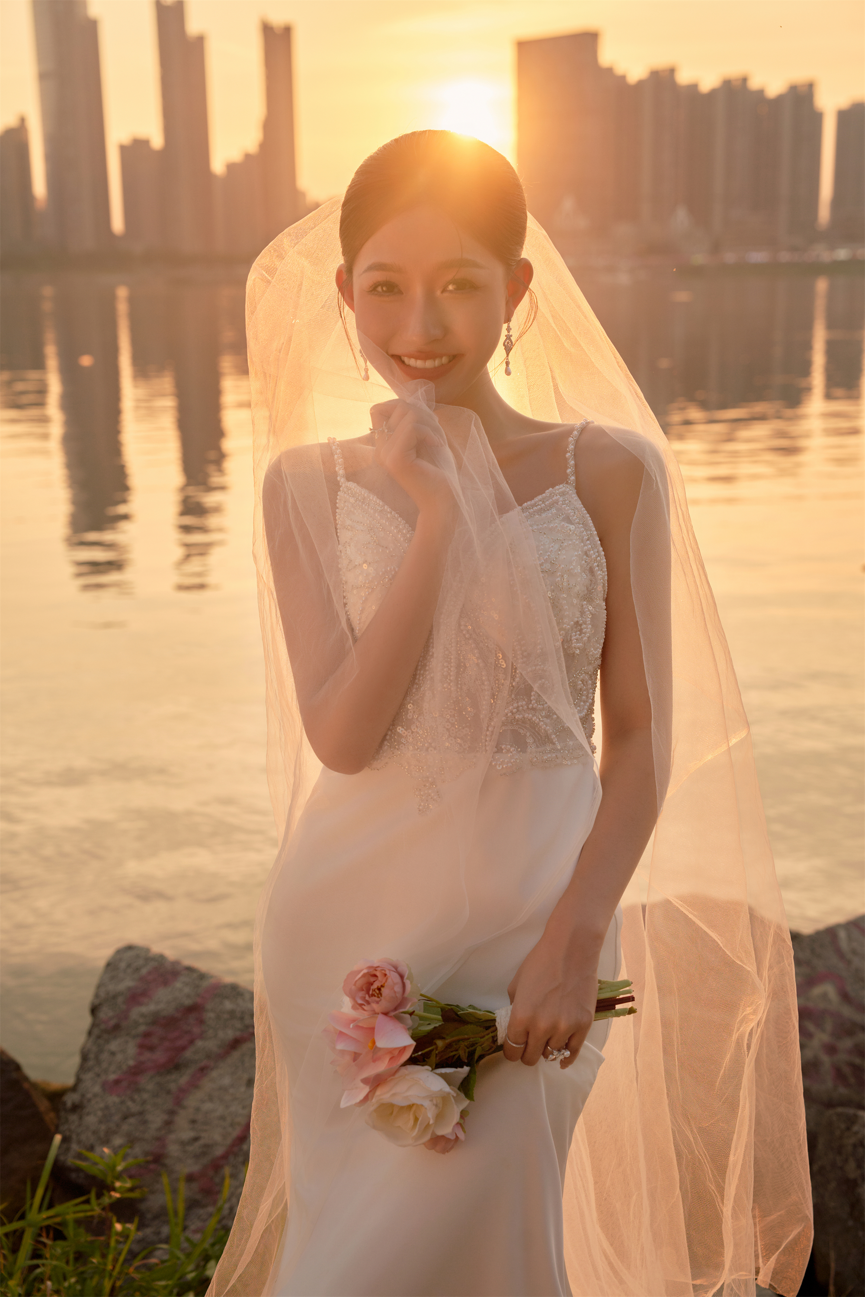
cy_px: 648
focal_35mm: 49
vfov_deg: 40.3
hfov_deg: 27.5
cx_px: 432
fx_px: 1765
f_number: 4.5
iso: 200
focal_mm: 49
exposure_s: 1/640
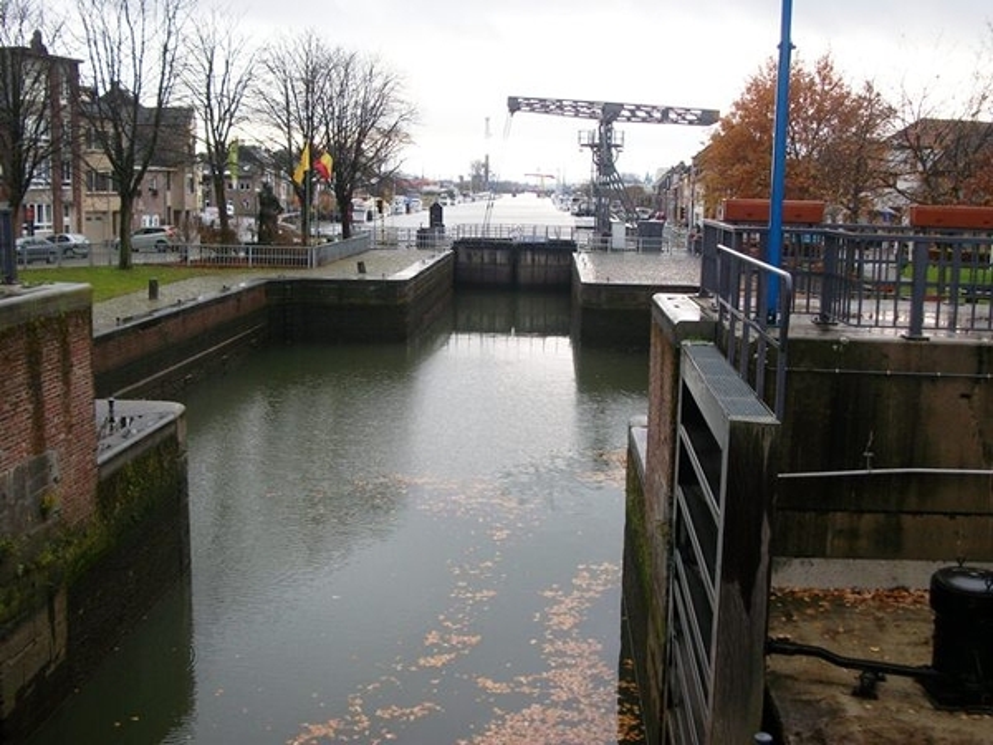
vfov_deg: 36.0
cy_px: 372
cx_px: 496
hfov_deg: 46.8
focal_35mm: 40
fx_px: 1147
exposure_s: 1/80
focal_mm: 7.1
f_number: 3.2
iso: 90
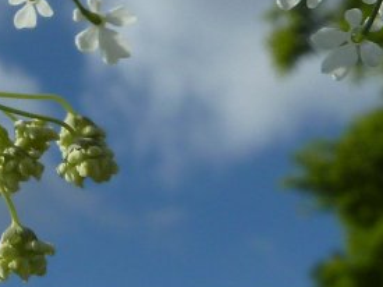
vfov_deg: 14.4
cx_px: -39
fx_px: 1029
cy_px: -191
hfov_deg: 20.1
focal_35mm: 93
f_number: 5.6
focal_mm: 4.1
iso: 80
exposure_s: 1/640
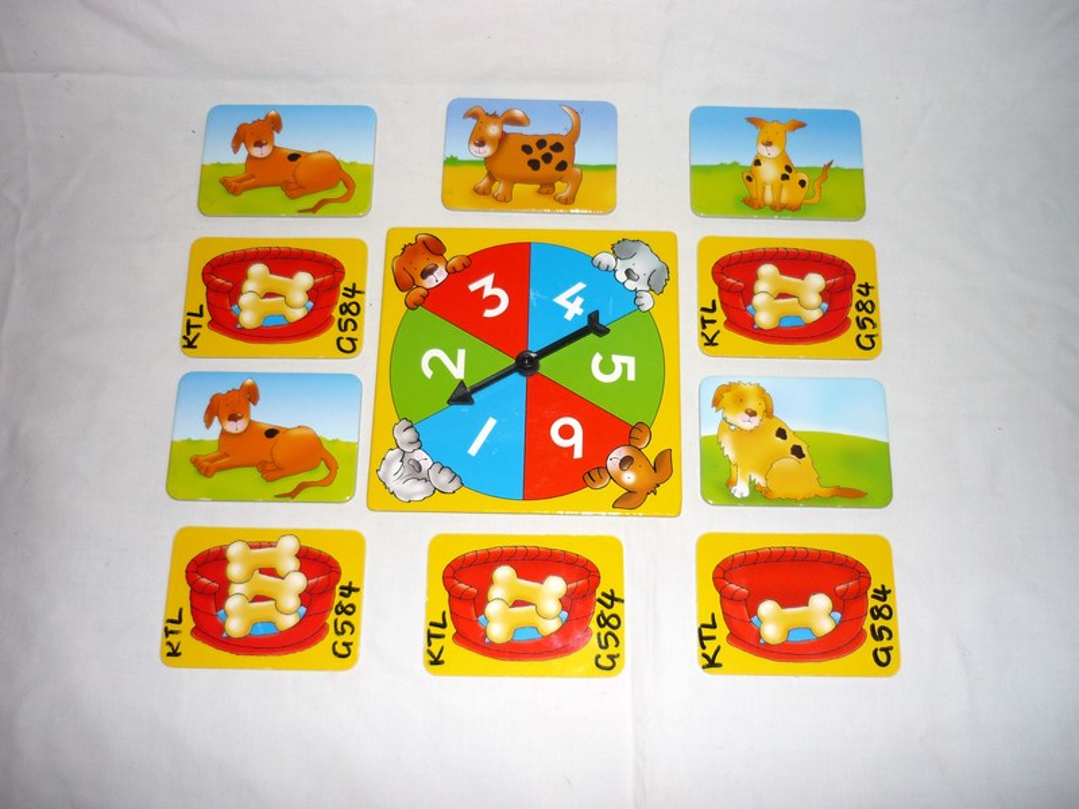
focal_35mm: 33
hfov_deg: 55.4
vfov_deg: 42.9
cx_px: 540
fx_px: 1029
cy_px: 404
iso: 100
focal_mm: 5.5
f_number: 2.8
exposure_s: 1/30
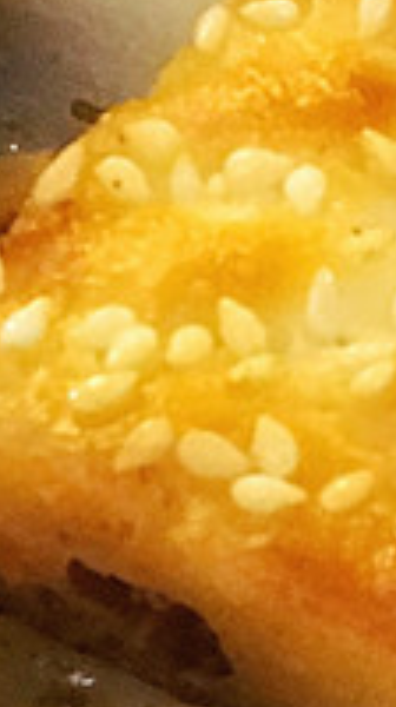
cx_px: -258
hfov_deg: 3.6
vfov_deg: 6.4
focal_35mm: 336
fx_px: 6293
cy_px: 276
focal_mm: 6.6
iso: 640
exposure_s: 1/50
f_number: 2.8
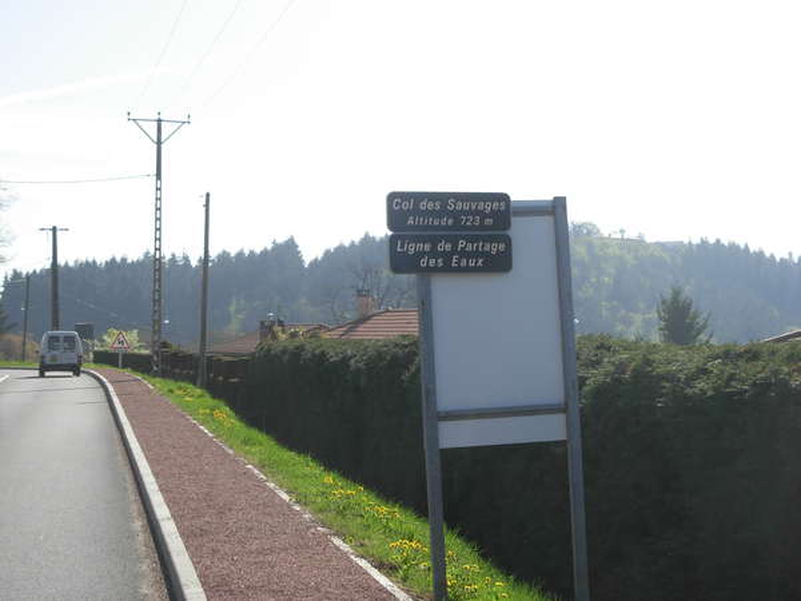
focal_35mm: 76
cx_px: 400
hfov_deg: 25.7
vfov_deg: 19.4
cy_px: 300
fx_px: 1759
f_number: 3.6
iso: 79
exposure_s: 1/767
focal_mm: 12.5
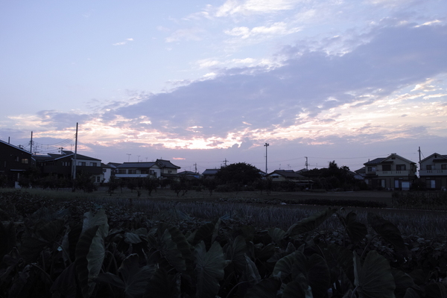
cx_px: 224
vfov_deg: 46.4
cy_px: 149
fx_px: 348
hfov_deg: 65.5
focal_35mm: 28
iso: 200
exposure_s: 1/100
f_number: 4.5
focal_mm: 19
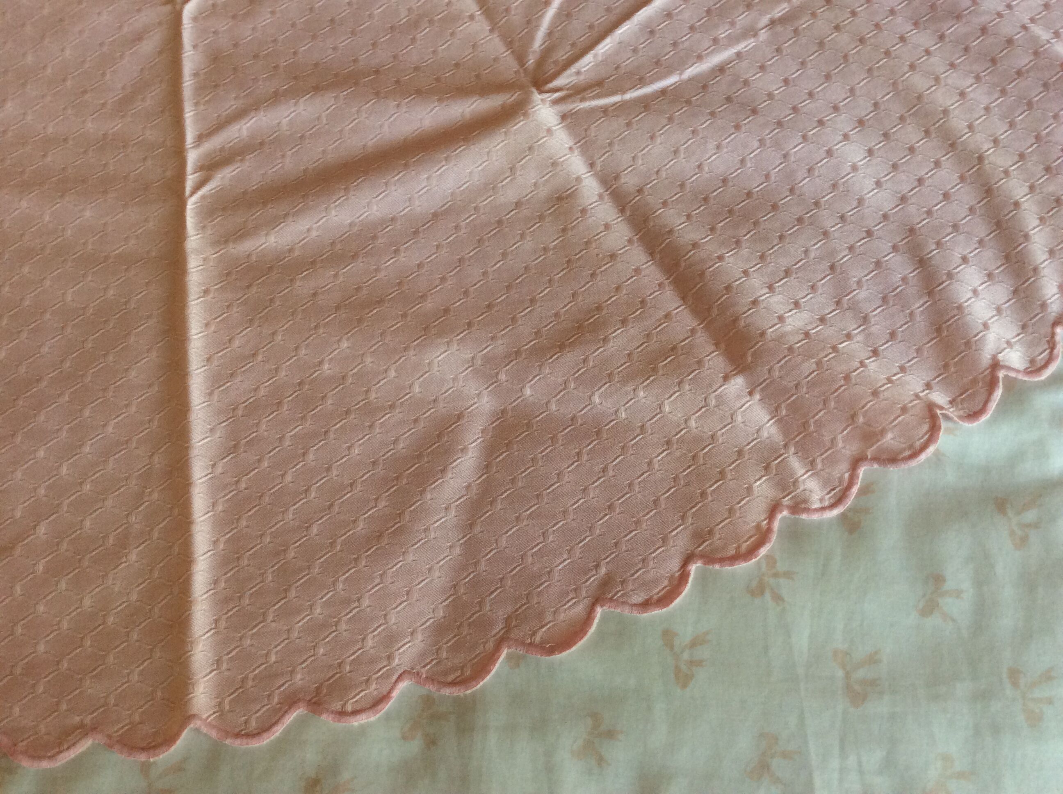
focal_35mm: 32
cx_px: 532
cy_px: 397
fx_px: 981
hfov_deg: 56.9
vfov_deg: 44.1
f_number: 2.4
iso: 80
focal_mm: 3.3
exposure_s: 1/25
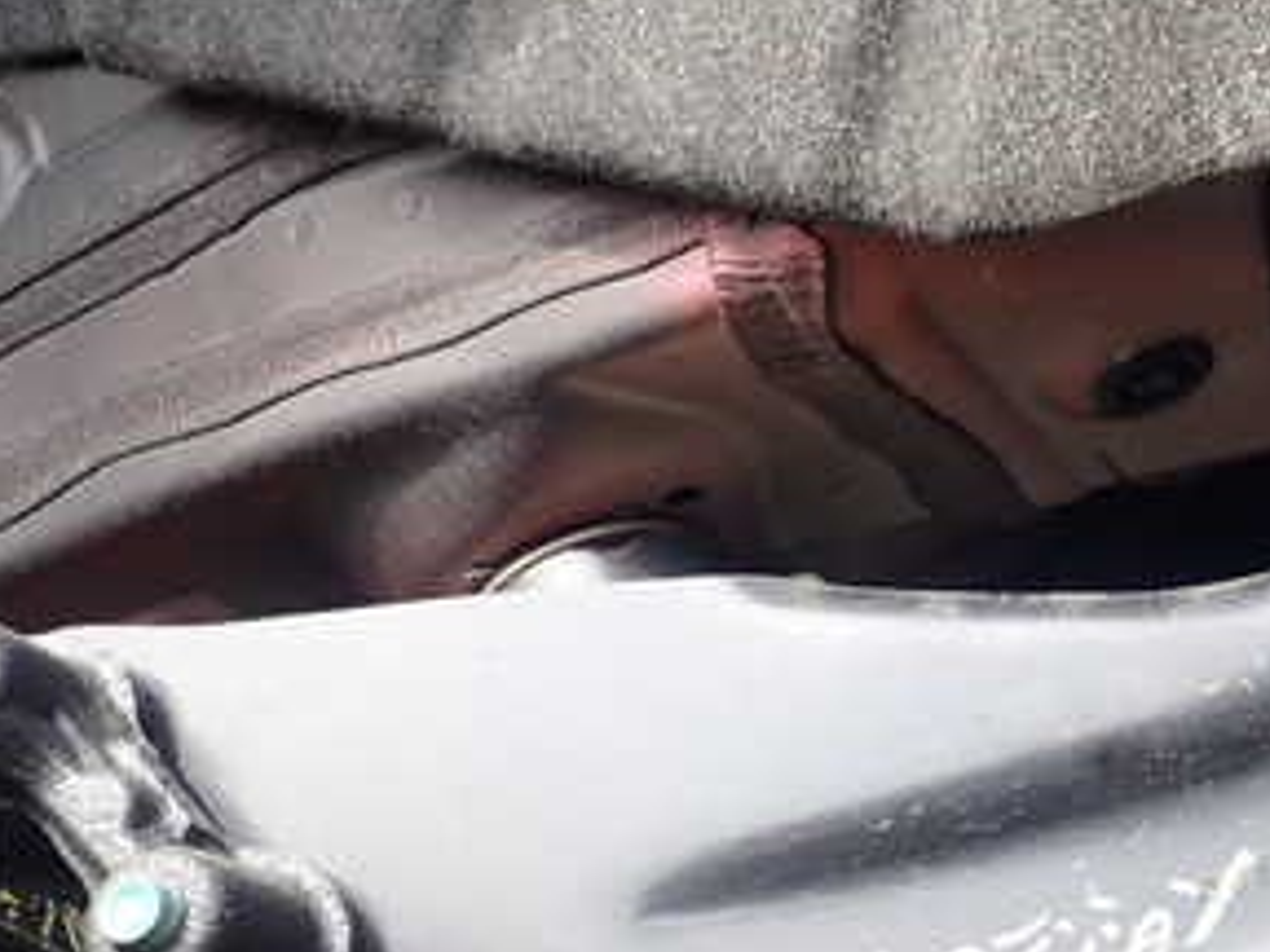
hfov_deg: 34.6
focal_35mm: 52
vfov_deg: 27.8
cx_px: 1160
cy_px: 648
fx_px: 1908
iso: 100
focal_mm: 4.5
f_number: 2.8
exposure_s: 1/125
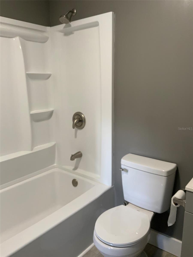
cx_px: 96
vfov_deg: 61.7
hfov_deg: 48.2
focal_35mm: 29
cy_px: 128
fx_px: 216
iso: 160
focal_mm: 3
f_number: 1.8
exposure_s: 1/60
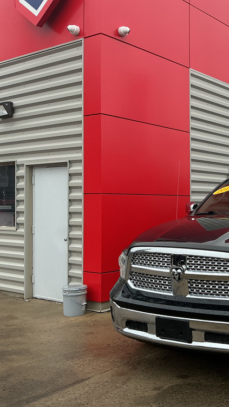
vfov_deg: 47.4
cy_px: 206
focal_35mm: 43
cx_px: 264
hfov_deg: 25.3
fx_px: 464
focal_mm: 3
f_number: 1.8
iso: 16
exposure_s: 1/132
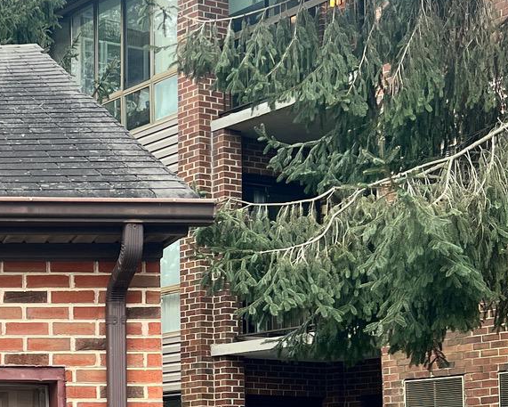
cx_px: -122
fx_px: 1368
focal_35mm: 91
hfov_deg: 19.6
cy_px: 415
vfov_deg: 16.5
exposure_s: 1/389
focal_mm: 5.7
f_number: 1.5
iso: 50
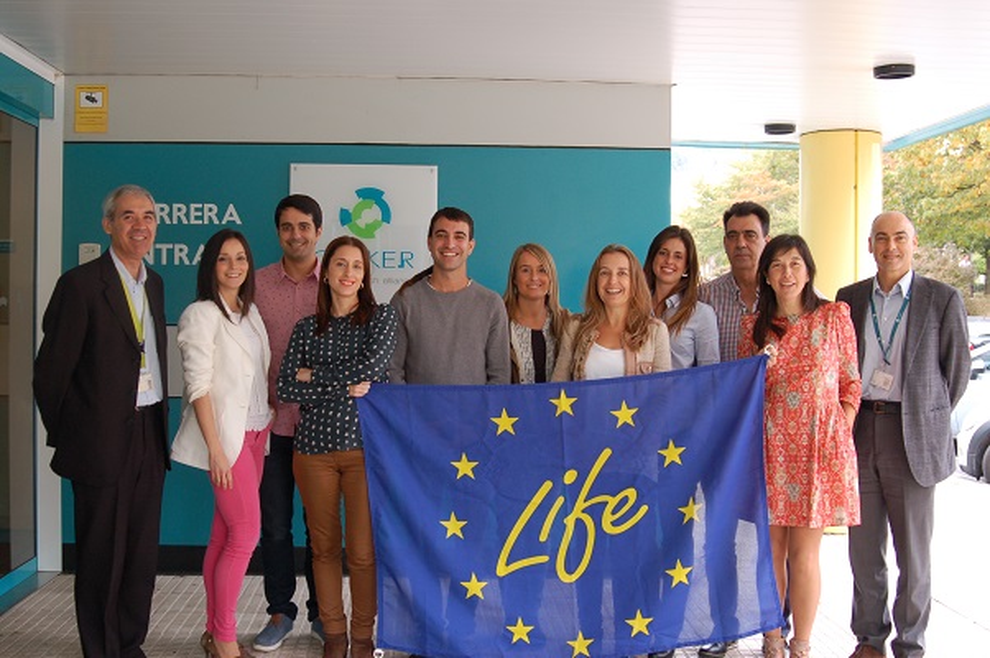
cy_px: 329
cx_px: 495
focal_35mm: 42
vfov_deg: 31.8
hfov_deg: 46.4
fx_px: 1154
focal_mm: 28
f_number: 5
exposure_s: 1/100
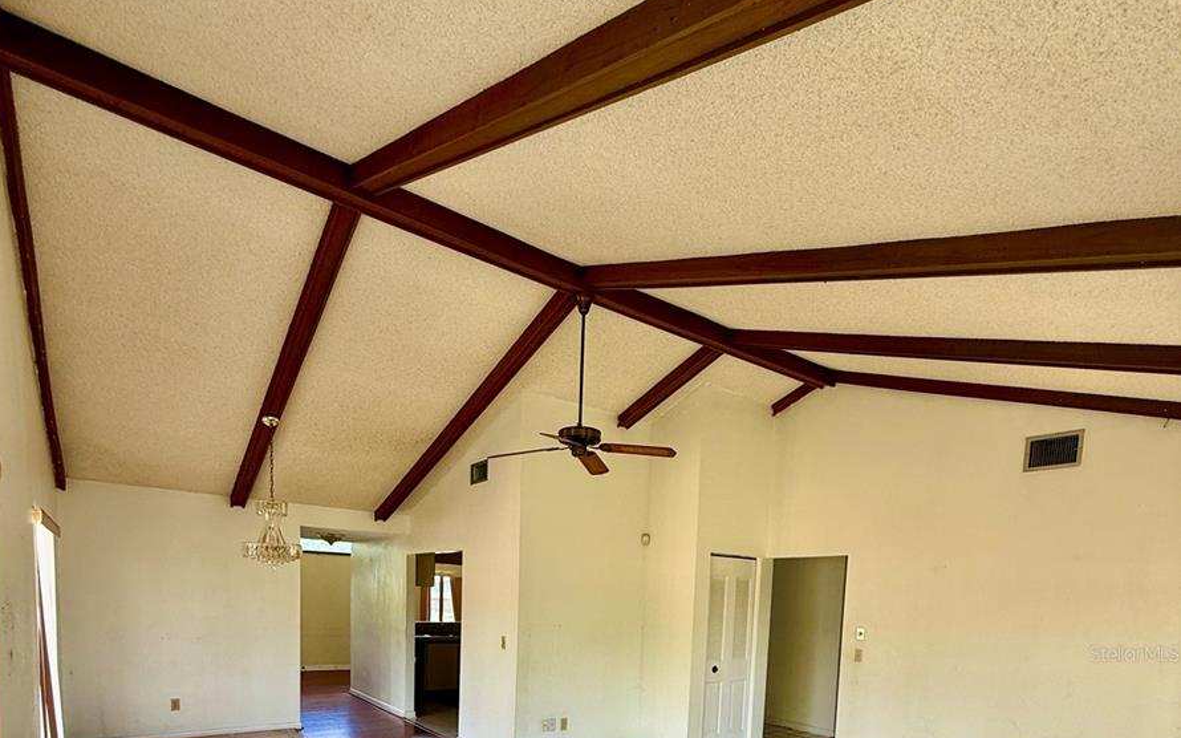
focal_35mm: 20
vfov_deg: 52.9
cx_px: 587
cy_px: 653
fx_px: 644
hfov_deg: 85.1
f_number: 2.2
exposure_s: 1/101
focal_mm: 2.22
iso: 40
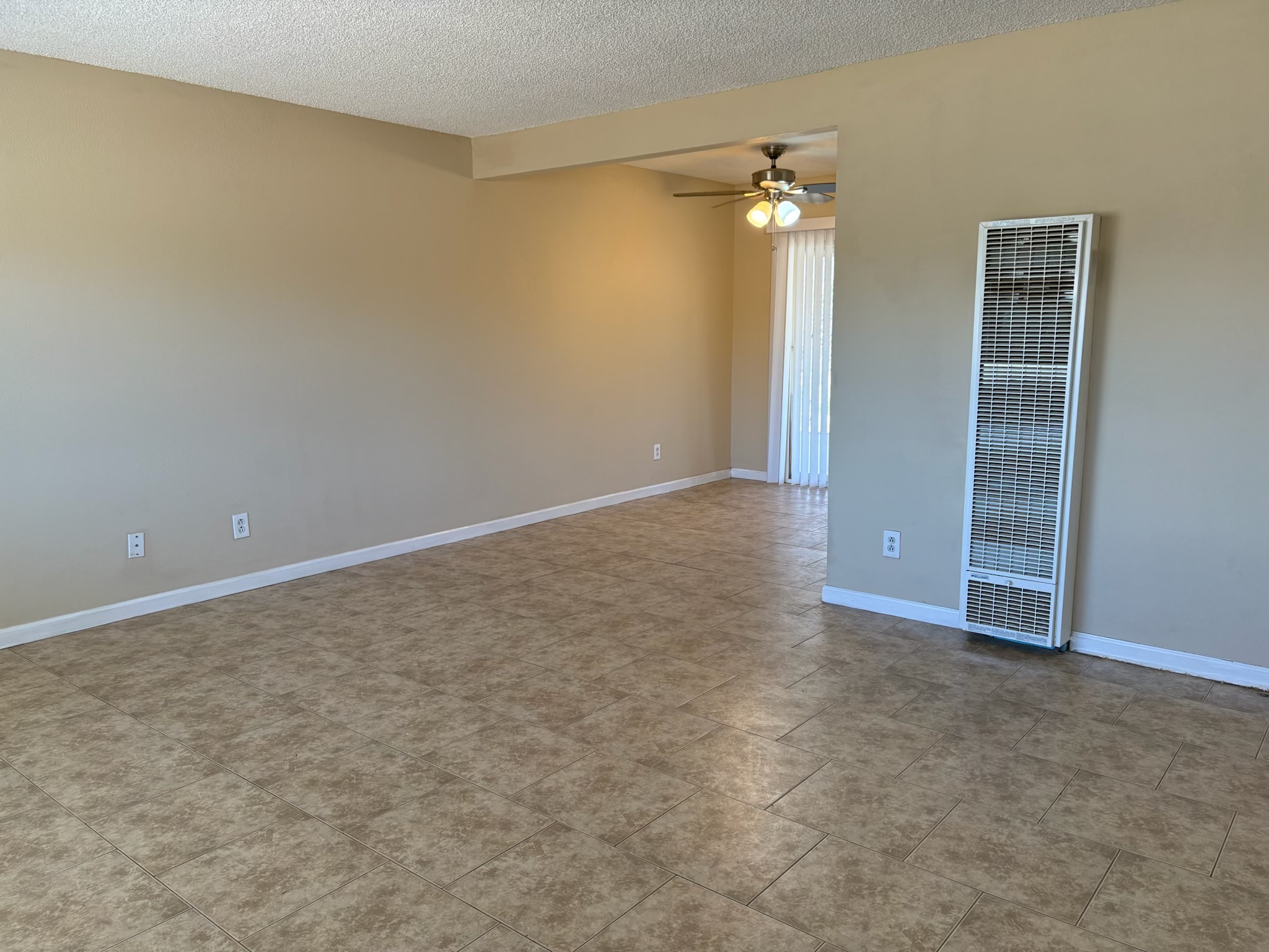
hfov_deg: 67.3
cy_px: 476
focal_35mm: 26
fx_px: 953
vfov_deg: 53.1
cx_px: 634
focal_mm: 5.96
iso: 125
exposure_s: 1/168
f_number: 1.6
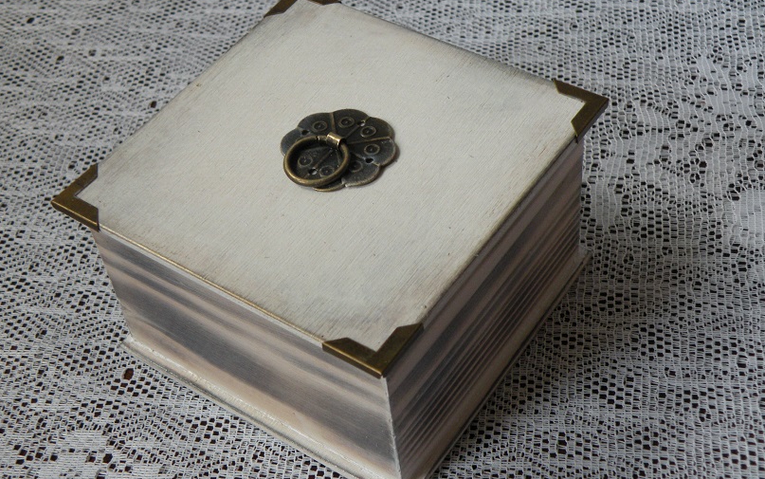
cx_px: 379
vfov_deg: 21.7
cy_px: 251
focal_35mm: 60
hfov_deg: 34.0
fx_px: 1251
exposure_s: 1/59.8
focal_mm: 9.8
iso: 160
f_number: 3.5
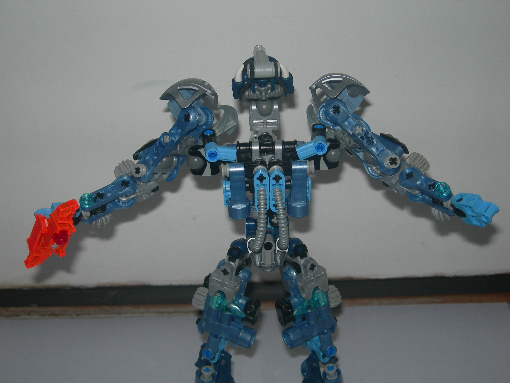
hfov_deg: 37.5
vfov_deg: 28.6
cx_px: 255
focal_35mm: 51
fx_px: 751
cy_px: 192
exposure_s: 1/60.1
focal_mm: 10.6
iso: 50
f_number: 3.2
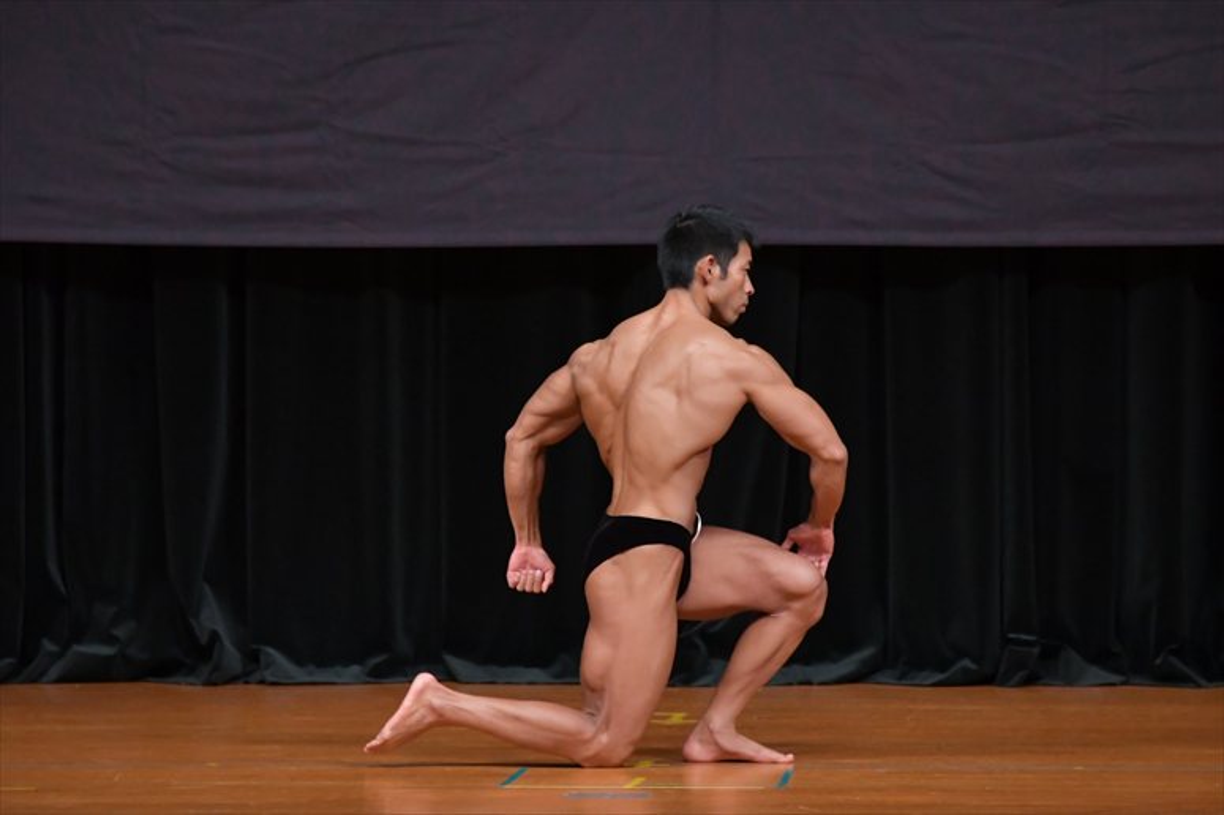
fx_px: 10195
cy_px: 408
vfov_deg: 4.6
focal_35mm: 300
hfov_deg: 6.9
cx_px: 612
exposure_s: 1/400
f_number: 5.6
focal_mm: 200
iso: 4000
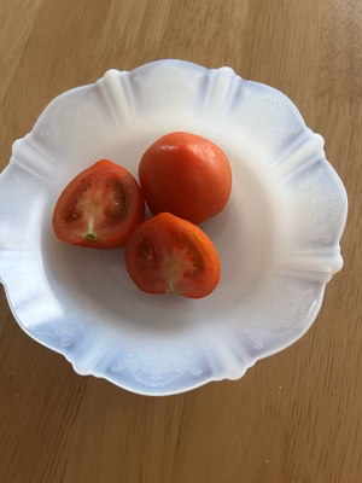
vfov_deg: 67.3
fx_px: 363
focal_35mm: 26
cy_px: 242
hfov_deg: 53.1
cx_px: 181
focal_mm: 5.7
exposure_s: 1/79
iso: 125
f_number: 1.5
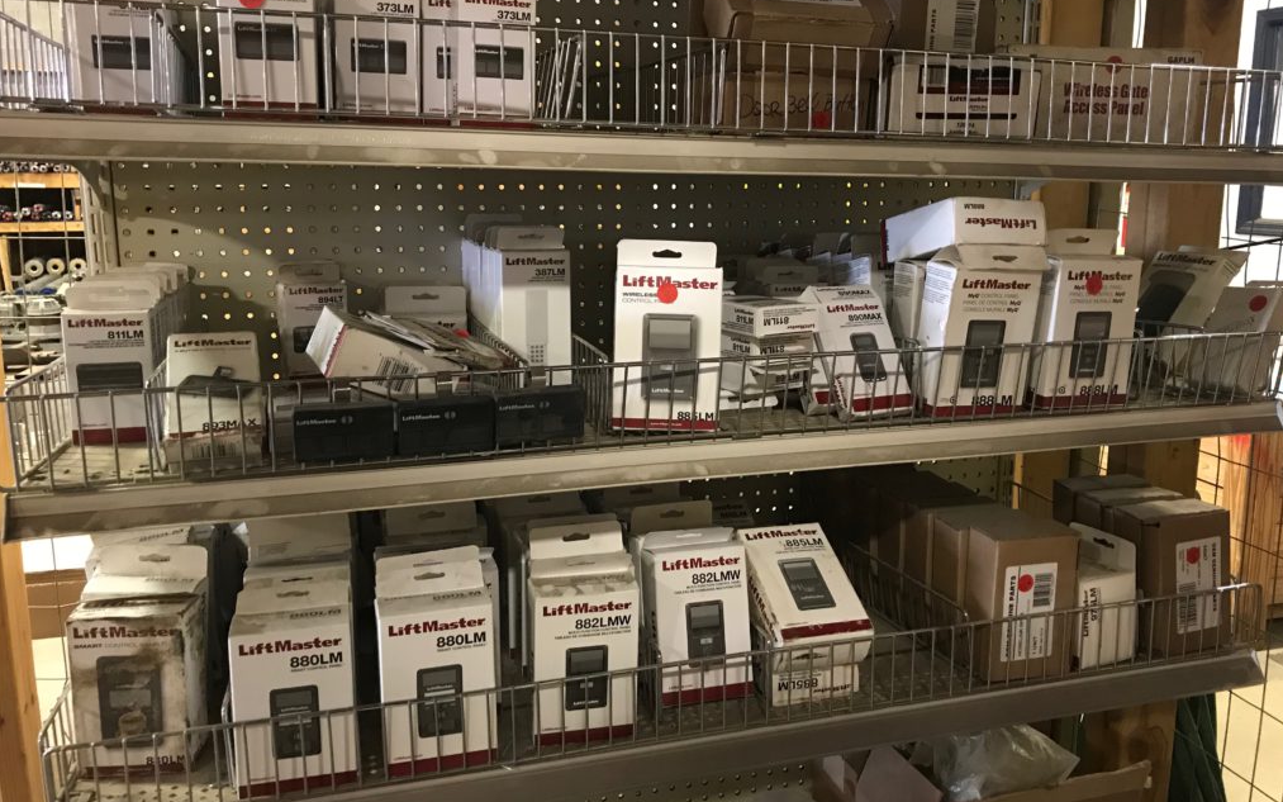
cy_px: 366
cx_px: 646
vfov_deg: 41.8
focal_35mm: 30
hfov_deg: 62.9
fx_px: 1049
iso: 100
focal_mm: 3.99
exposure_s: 1/9
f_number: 1.8
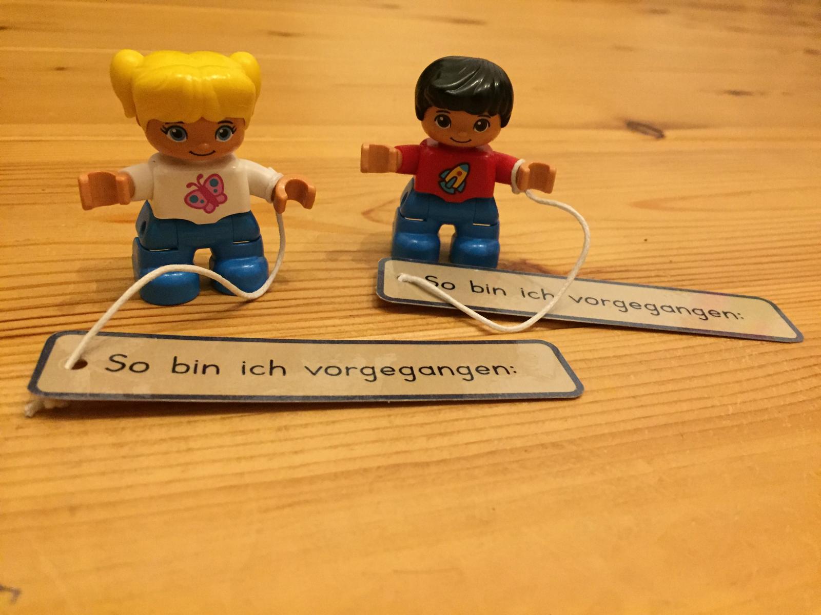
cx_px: 410
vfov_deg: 48.2
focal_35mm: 29
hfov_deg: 61.7
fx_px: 688
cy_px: 308
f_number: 2.2
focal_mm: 4.15
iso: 400
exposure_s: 1/17
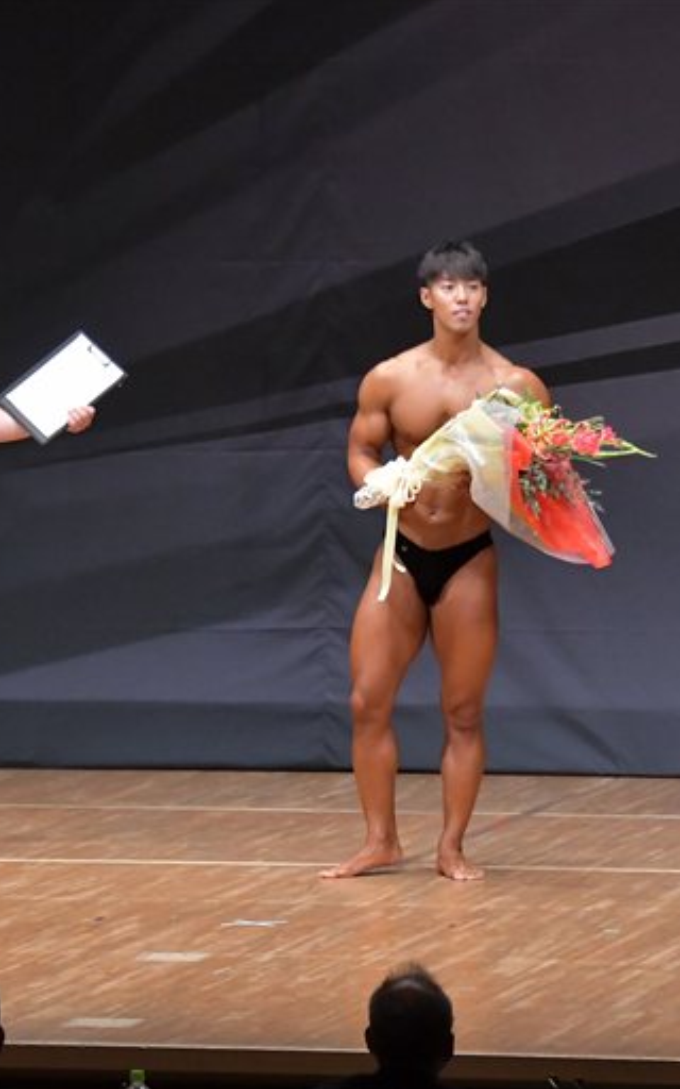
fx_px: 8362
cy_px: 547
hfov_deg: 4.7
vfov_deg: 7.4
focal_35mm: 282
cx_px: 279
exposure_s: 1/400
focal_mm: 122
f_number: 5.6
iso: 6400
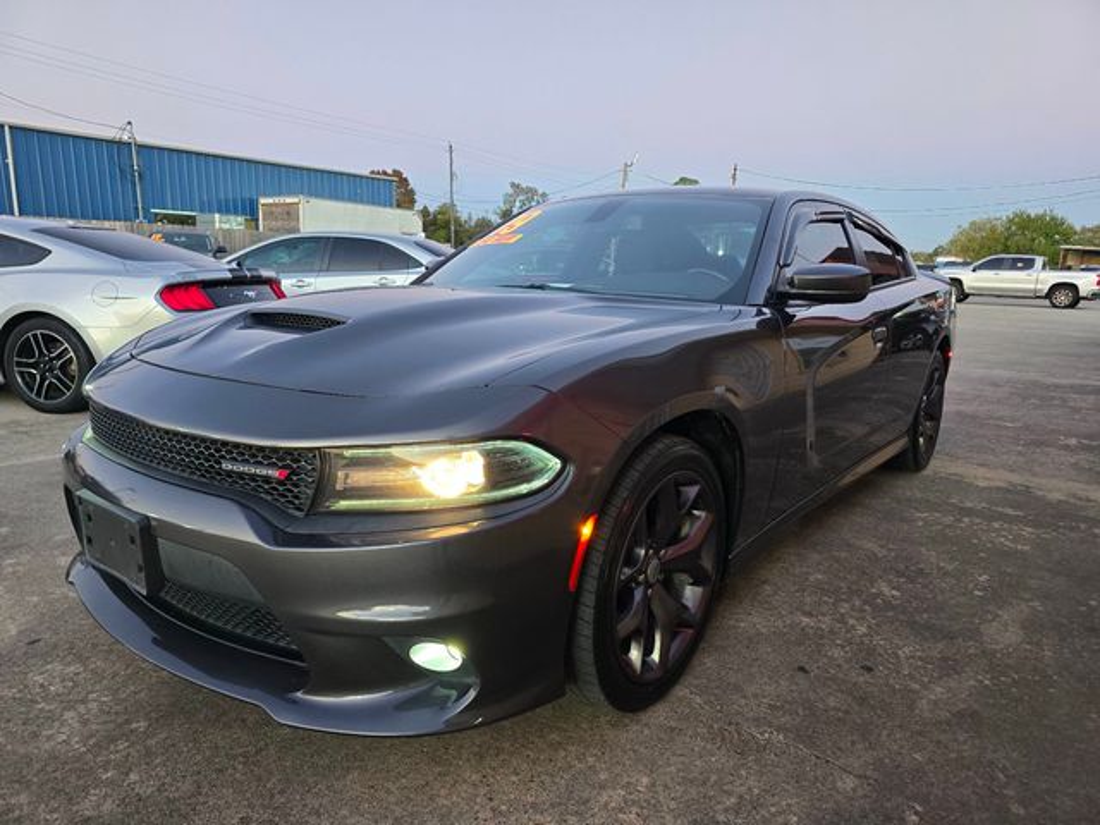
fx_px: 731
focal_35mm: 23
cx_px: 550
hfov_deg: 73.9
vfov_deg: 58.9
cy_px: 412
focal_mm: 6.3
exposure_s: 1/61.8
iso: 320
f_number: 1.7
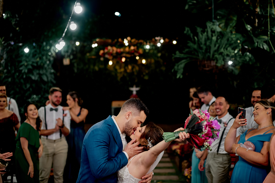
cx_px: 138
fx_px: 382
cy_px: 92
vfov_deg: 27.0
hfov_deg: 39.6
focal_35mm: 50
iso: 640
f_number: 2.5
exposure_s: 1/125
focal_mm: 50
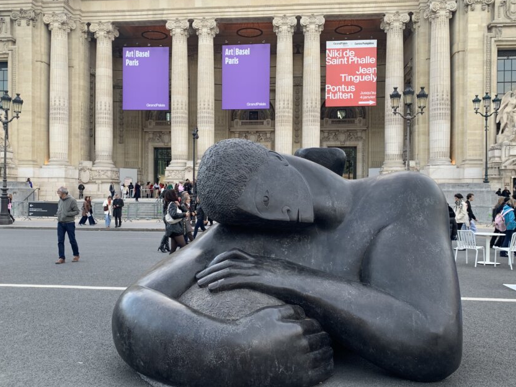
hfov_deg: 56.8
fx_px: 477
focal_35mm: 32
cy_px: 201
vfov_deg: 44.2
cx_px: 241
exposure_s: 1/122
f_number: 1.8
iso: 32
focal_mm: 4.25
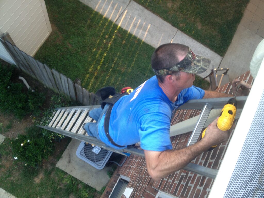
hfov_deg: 52.6
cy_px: 99
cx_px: 132
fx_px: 267
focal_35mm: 35
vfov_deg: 40.7
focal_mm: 4.28
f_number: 2.4
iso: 64
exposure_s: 1/40
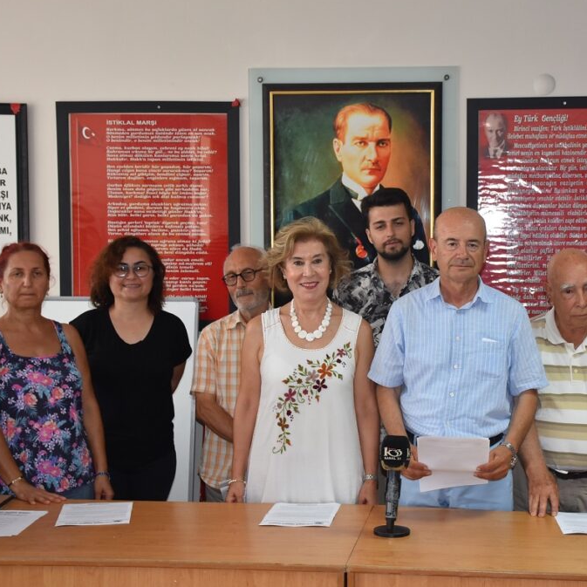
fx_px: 1266
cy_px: 293
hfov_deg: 26.0
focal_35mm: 66
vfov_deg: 26.1
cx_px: 379
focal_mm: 34
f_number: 5
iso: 800
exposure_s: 1/80
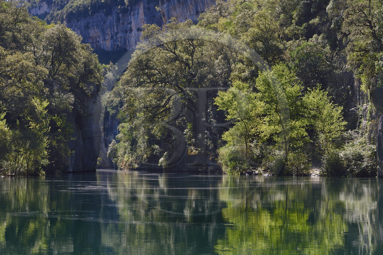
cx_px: 192
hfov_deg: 20.0
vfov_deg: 13.4
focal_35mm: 102
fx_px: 1085
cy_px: 128
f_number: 9
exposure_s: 1/250
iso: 400
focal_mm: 102
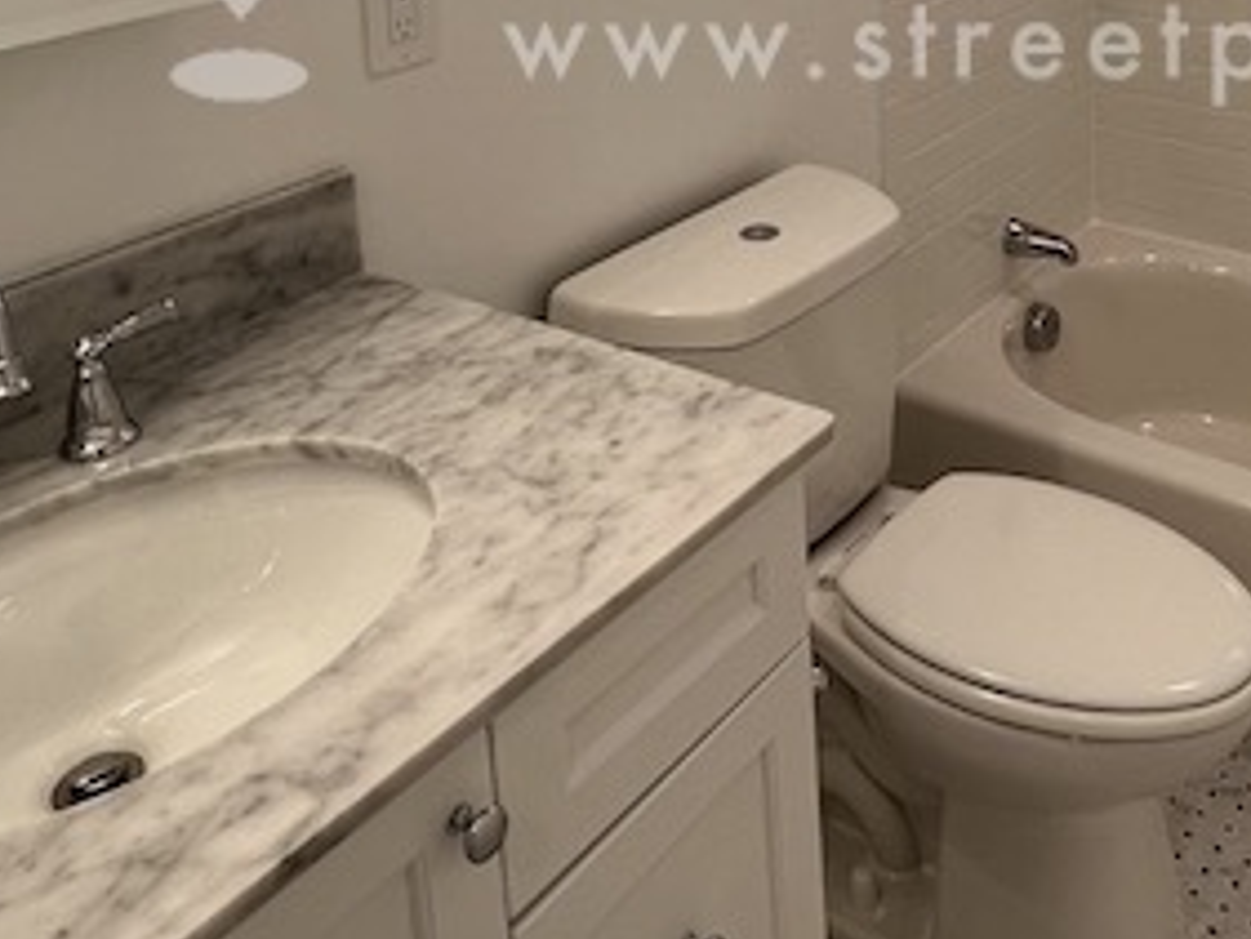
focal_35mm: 37
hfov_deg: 48.3
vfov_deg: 34.6
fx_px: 1338
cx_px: 926
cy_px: -31
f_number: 1.8
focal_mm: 1.57
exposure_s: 1/120
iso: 64
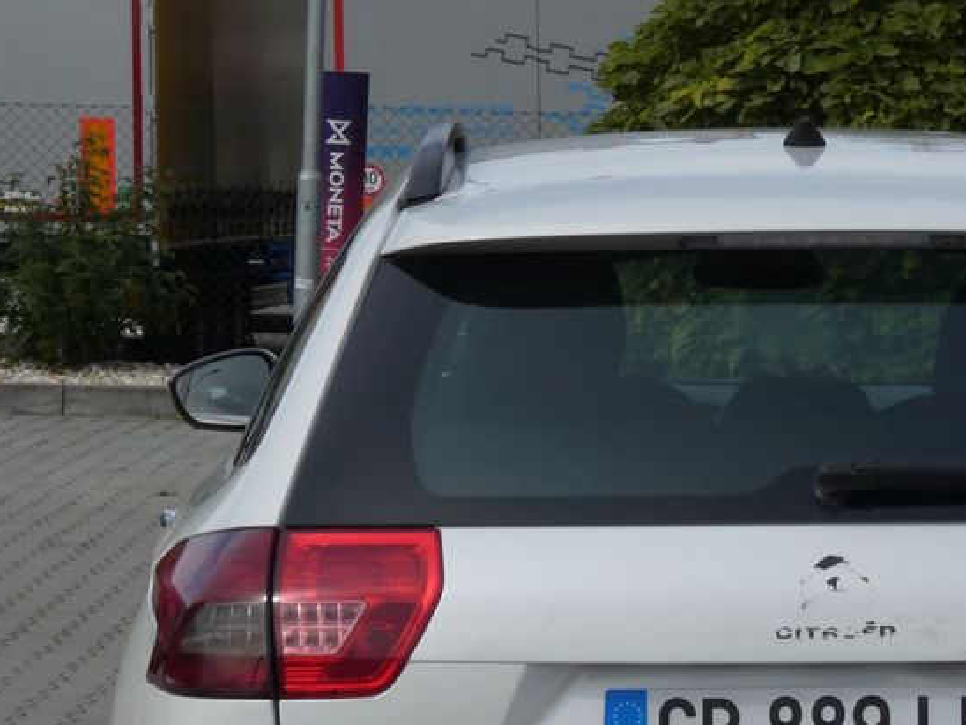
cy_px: 674
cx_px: 795
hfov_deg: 12.7
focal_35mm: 155
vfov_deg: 9.5
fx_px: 4325
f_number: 6.3
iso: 80
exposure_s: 1/320
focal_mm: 14.8
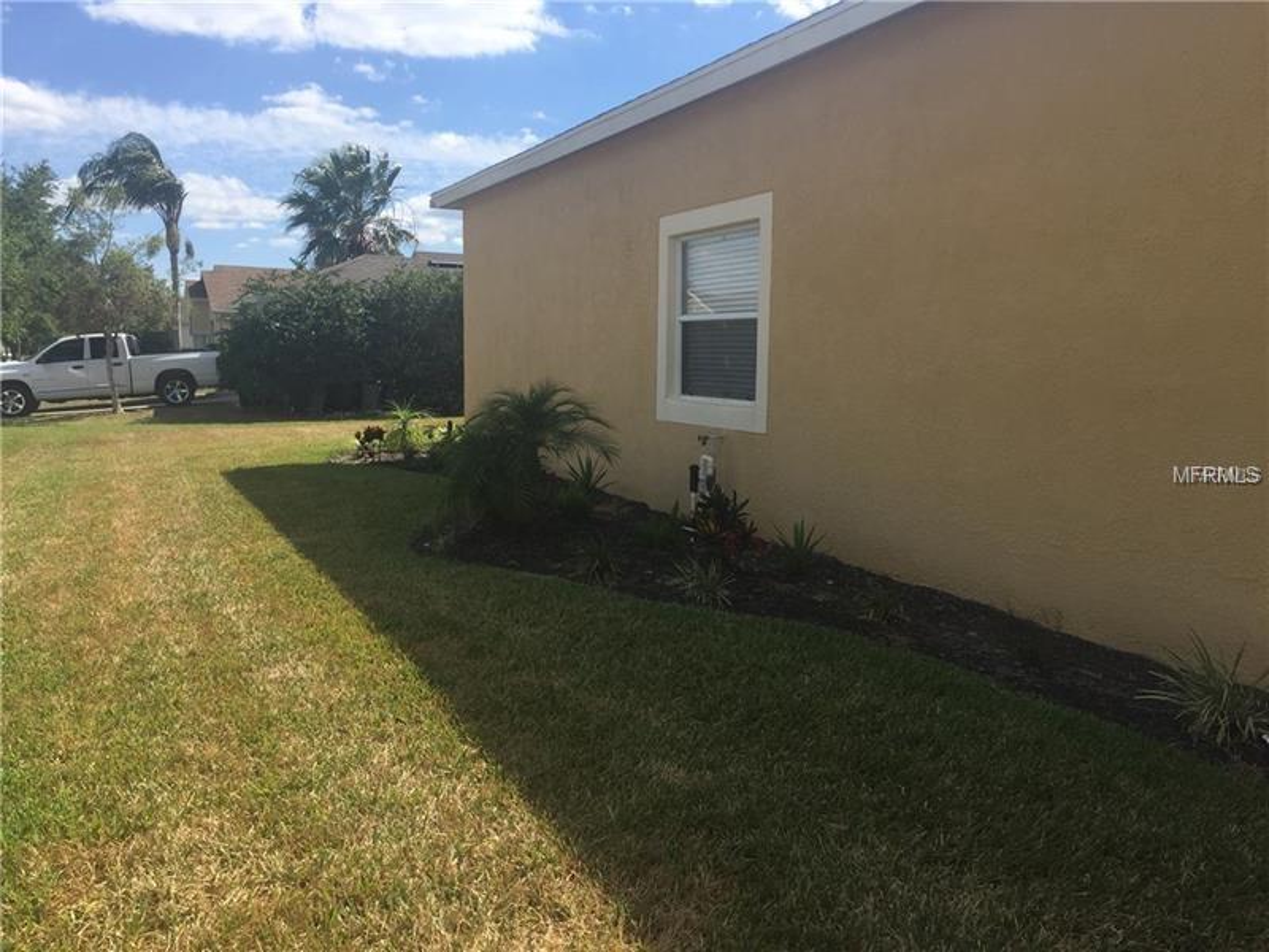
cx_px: 634
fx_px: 1063
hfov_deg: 61.7
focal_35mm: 29
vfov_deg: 48.2
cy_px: 476
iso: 32
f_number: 2.2
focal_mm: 4.15
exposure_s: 1/1799
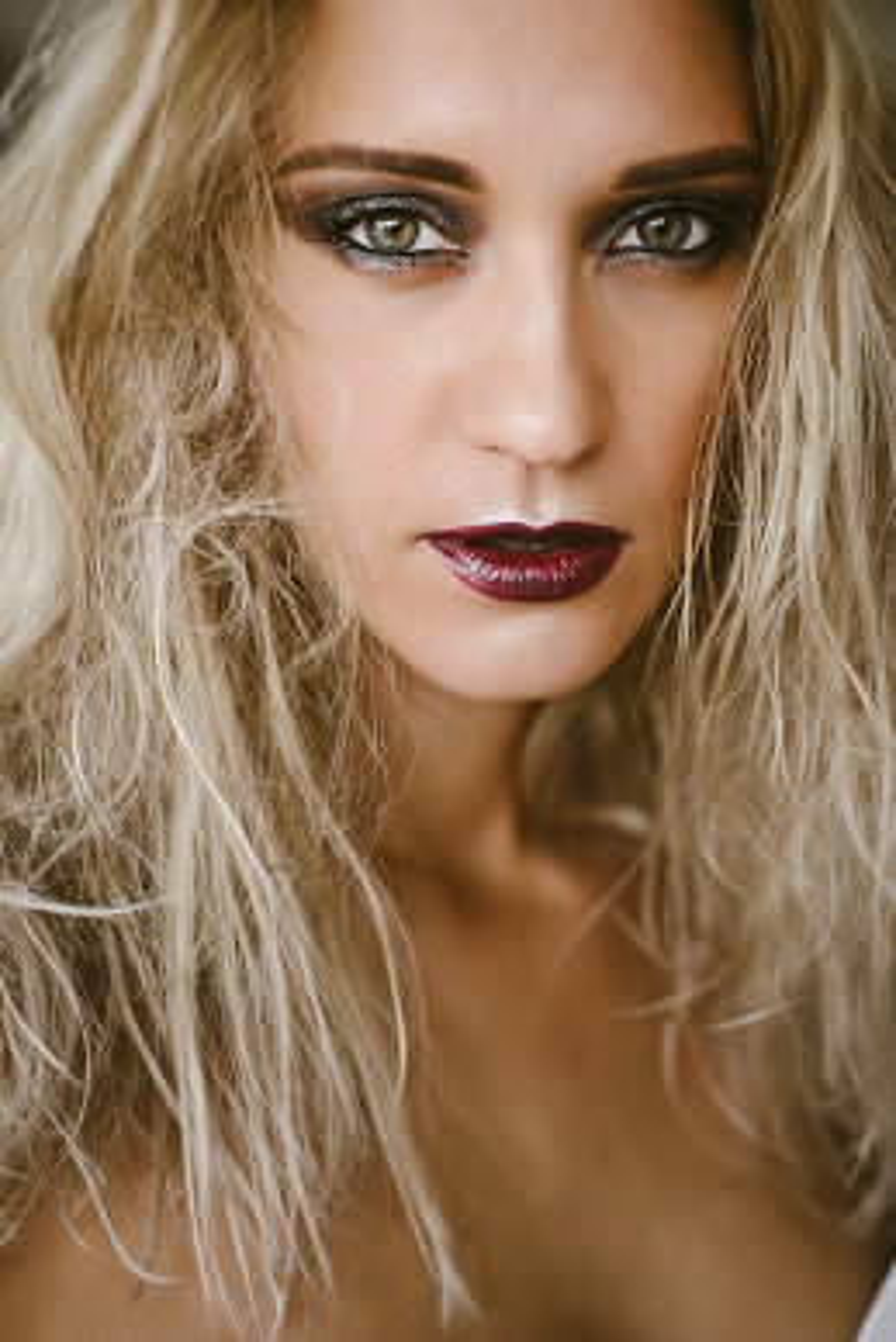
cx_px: 448
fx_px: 1865
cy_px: 671
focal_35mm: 50
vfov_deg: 39.6
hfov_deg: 27.0
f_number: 2.8
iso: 250
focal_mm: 50
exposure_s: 1/250
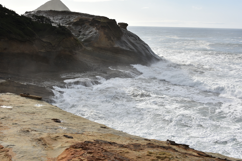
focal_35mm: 42
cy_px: 73
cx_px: 113
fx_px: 282
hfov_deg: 46.4
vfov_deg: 31.9
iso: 100
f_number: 9
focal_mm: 36
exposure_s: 1/320
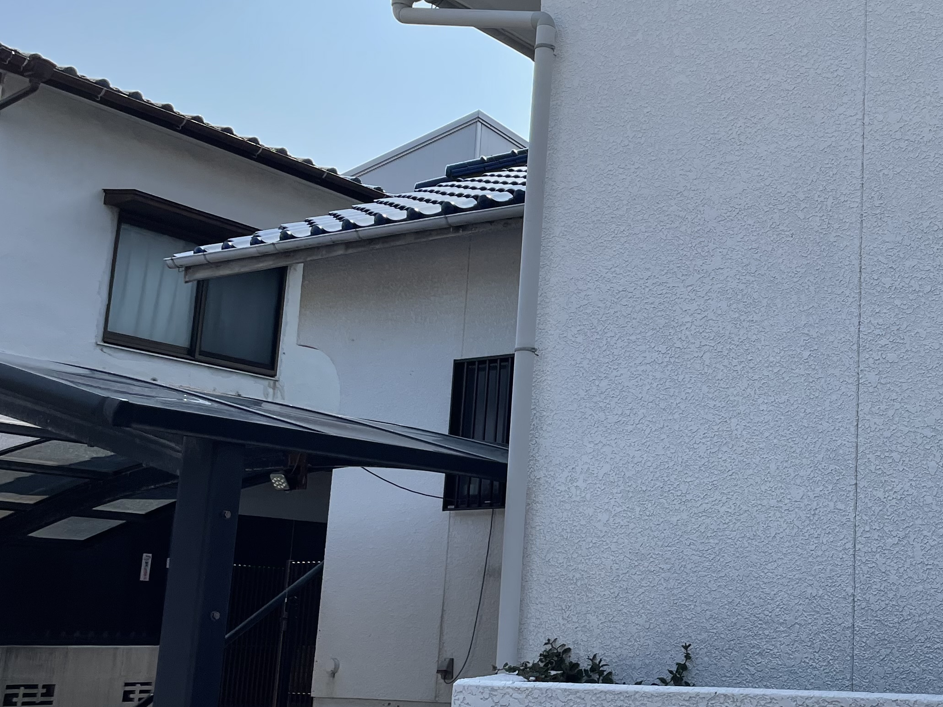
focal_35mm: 51
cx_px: 807
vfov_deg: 28.5
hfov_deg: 35.7
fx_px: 1389
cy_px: 319
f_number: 1.6
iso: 32
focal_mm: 4.2
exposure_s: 1/2959
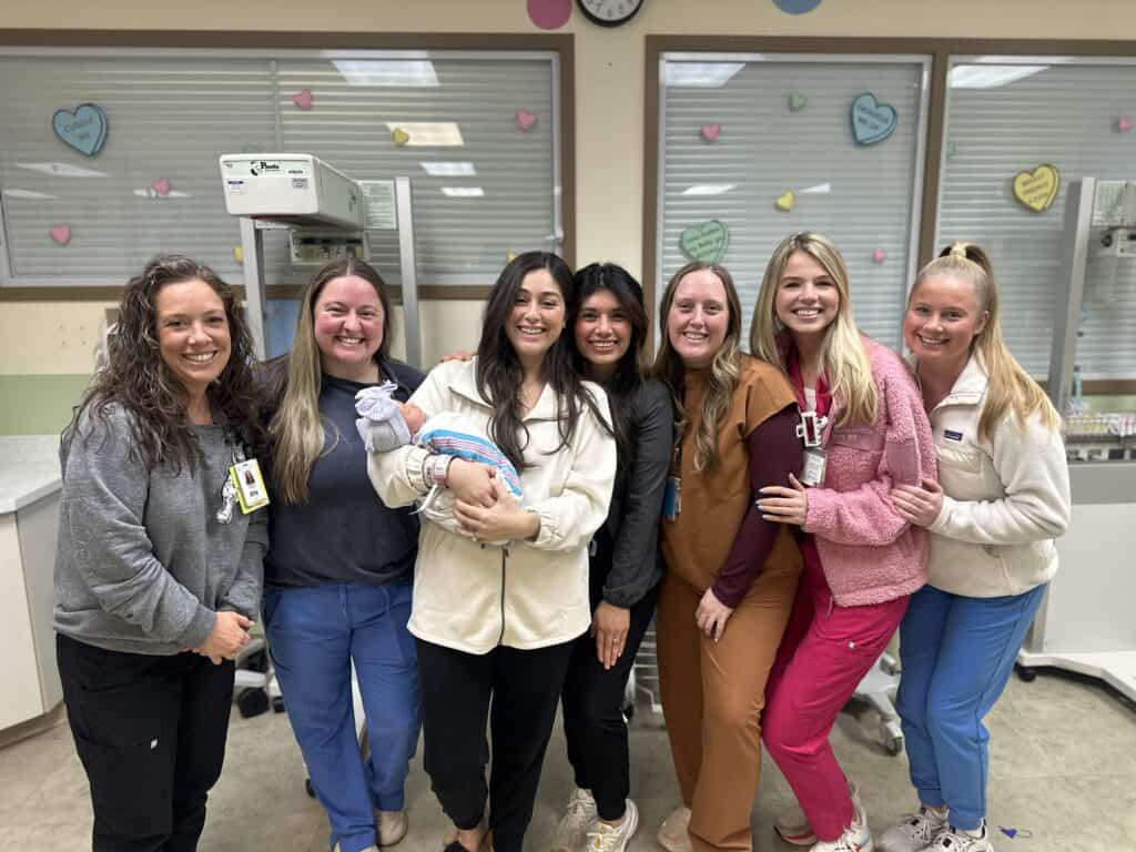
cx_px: 568
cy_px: 426
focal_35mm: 24
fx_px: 788
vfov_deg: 56.8
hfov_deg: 71.6
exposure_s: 1/60
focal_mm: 6.86
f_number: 1.78
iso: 160
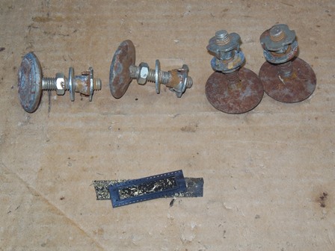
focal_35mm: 57
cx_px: 168
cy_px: 126
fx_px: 552
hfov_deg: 33.8
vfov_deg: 25.7
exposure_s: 1/60
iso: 125
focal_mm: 10.2
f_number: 4.1
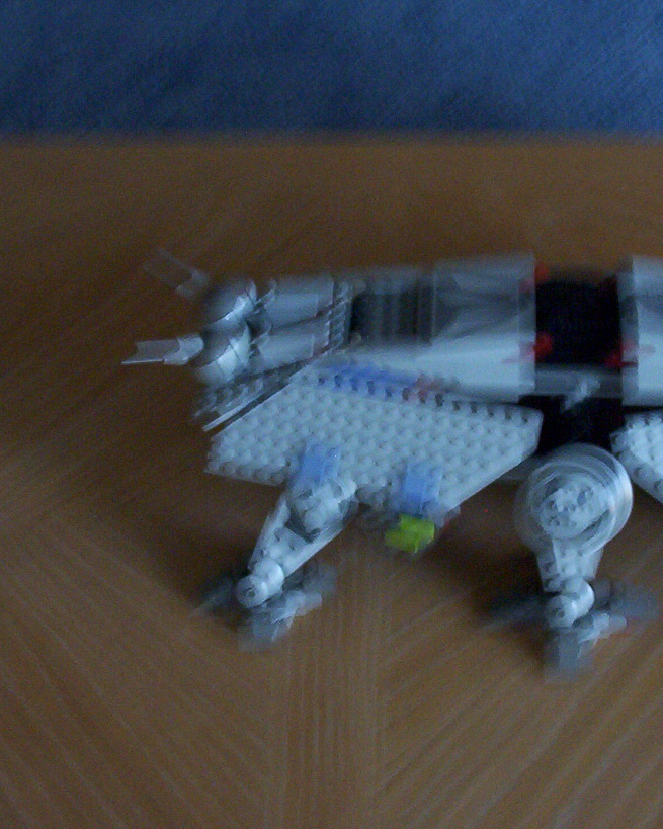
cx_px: 625
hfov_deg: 19.7
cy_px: 424
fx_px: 1864
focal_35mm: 76
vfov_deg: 25.1
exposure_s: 1/8
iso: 200
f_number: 4.5
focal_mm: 6
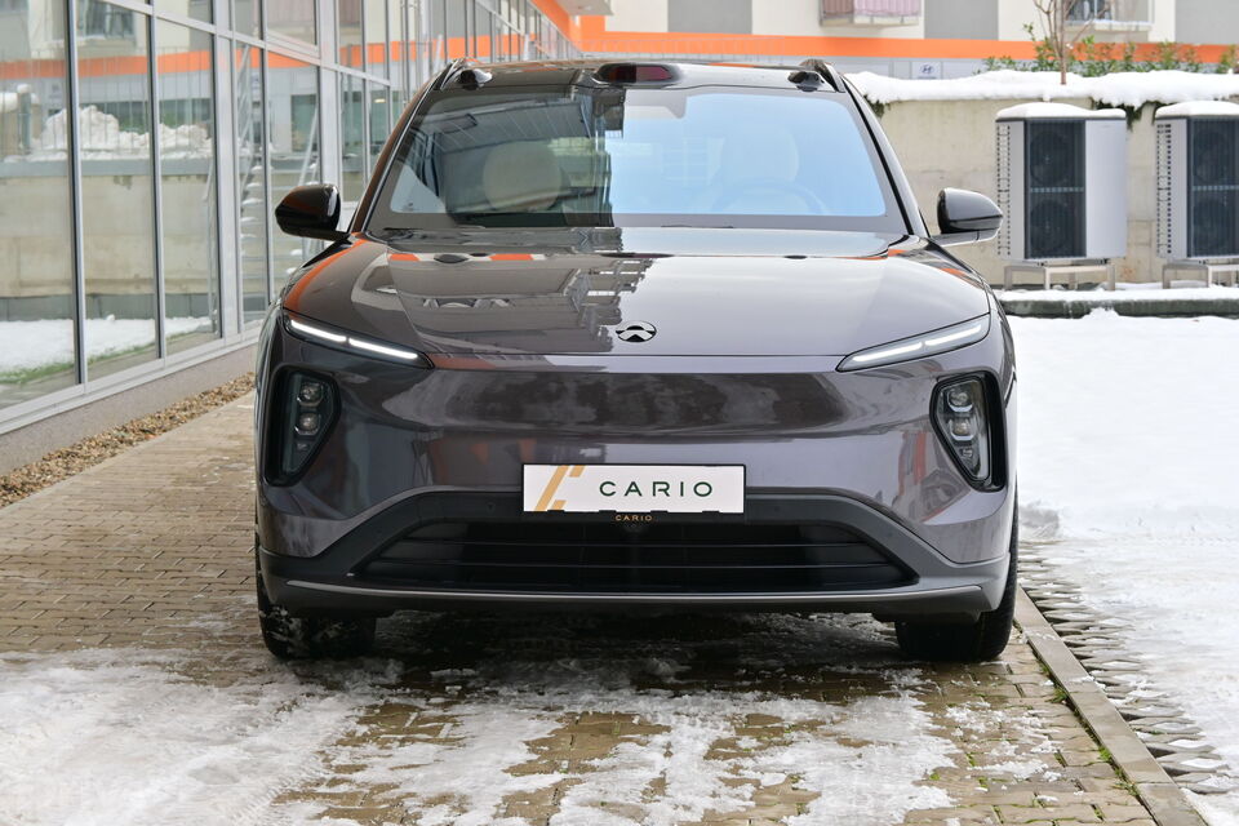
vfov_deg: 18.2
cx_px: 620
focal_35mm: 75
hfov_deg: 27.0
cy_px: 413
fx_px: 2581
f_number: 6.3
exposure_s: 1/320
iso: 400
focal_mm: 50
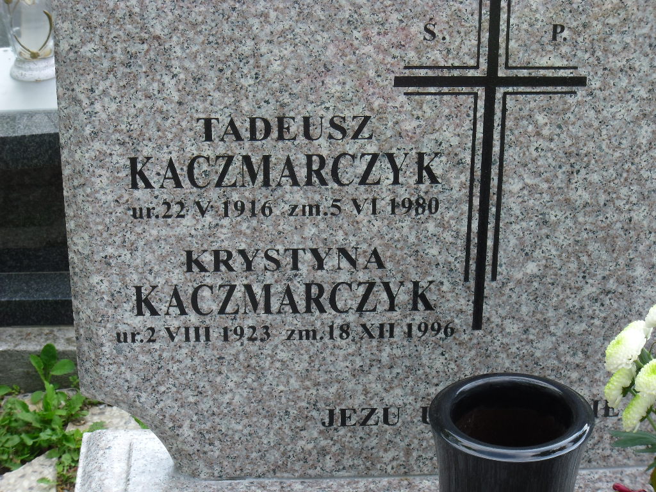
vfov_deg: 18.0
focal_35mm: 82
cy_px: 246
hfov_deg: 23.8
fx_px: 1554
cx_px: 328
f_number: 4.5
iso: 80
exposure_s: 1/122
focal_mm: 14.8
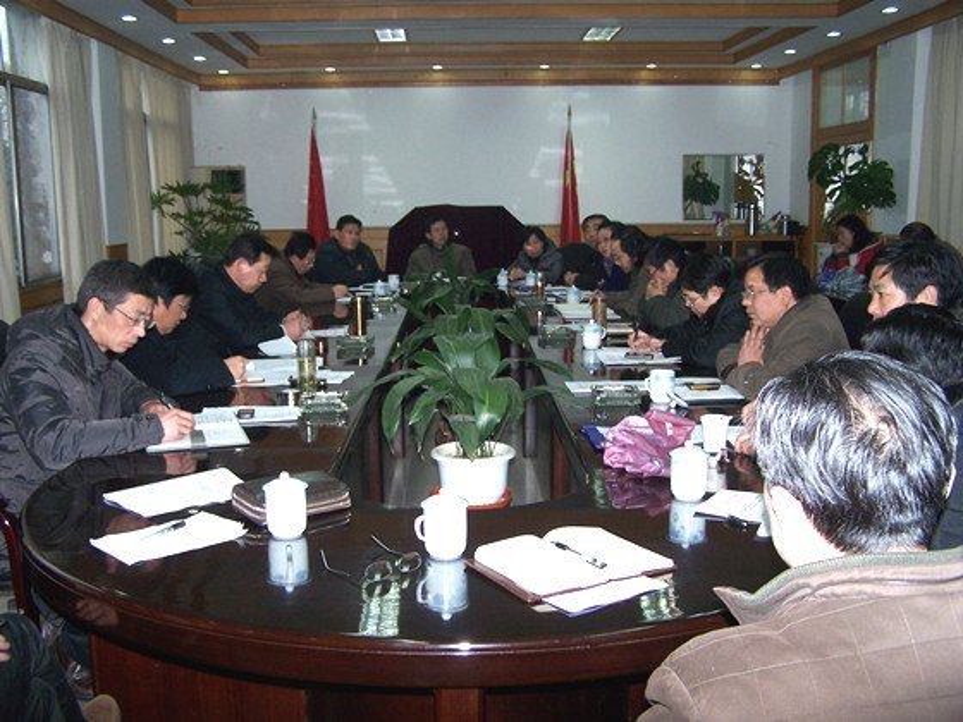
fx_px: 1057
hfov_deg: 49.0
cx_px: 482
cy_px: 361
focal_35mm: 38
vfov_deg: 37.7
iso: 140
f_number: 2.8
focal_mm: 6.3
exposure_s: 1/60
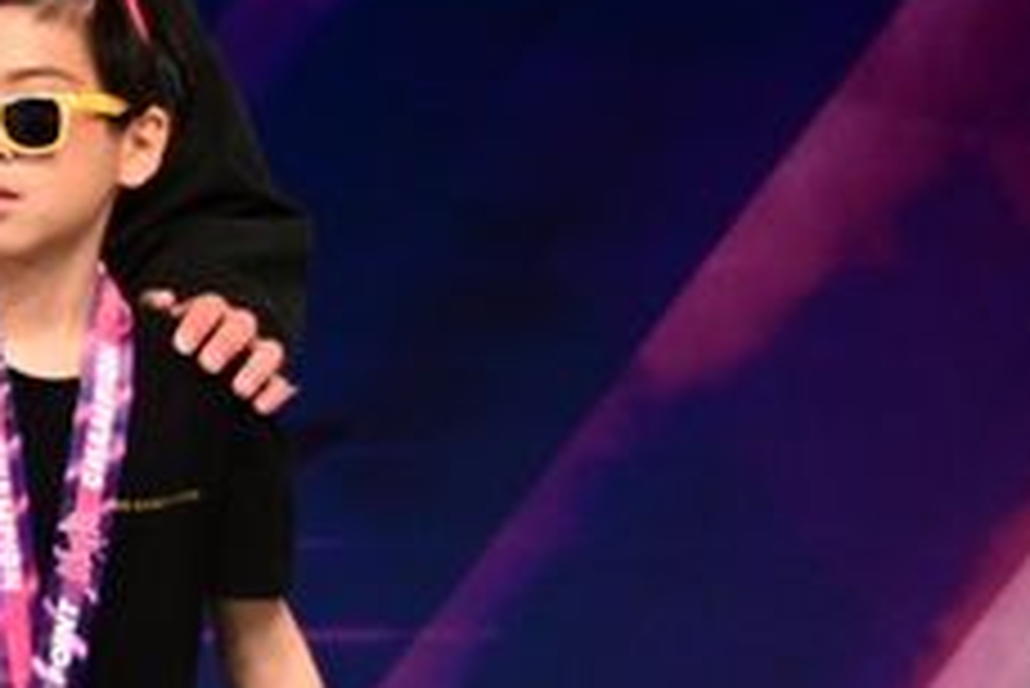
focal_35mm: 406
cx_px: -2042
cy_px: 171
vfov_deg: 3.4
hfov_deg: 4.8
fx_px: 11623
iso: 2000
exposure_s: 1/800
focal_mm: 62
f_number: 2.8
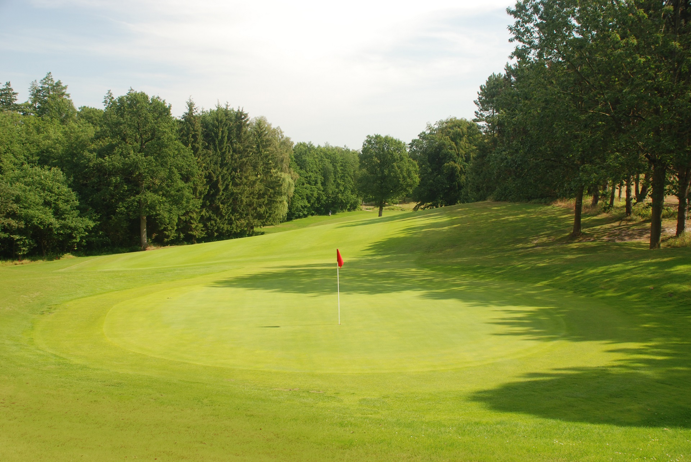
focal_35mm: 33
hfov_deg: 57.2
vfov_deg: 40.1
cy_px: 231
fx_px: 634
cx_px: 346
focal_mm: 22
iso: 200
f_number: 5.6
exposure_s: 1/125
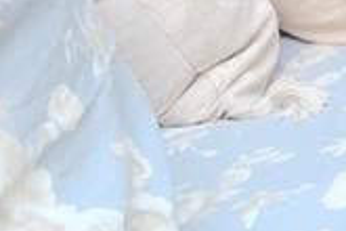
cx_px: 786
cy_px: -313
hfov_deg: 15.1
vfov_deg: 12.0
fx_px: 894
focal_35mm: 93
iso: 500
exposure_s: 1/200
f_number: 10
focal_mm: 10
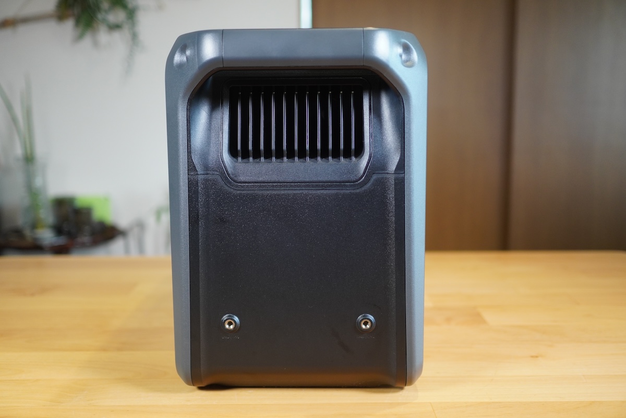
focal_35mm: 36
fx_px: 626
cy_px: 209
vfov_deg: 36.9
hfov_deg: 53.1
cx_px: 313
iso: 640
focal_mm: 24
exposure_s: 1/100
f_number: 1.8
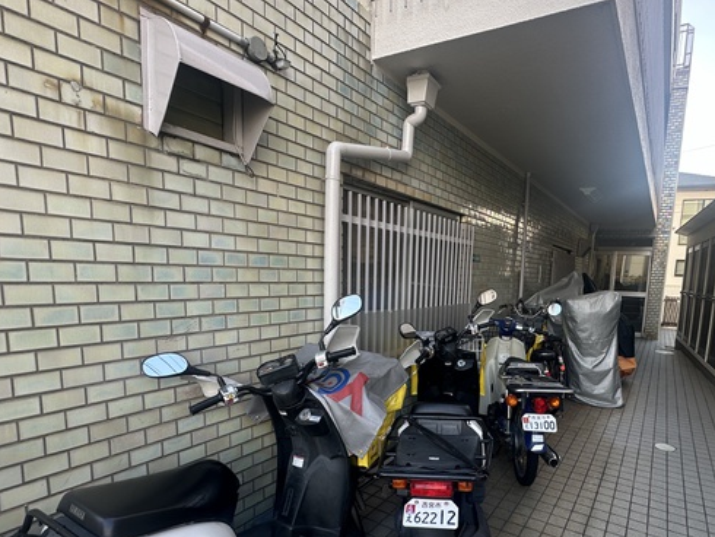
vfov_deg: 65.2
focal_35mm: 20
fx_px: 413
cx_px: 436
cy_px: 331
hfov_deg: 80.5
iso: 40
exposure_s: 1/120
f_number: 2.2
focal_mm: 2.22
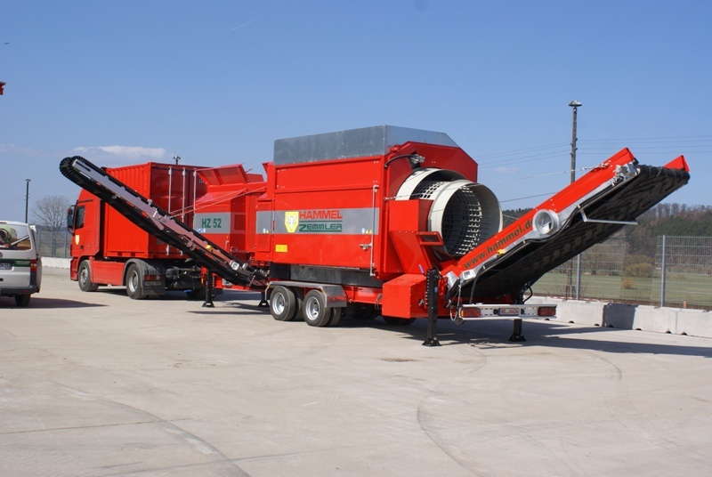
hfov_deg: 43.5
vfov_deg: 30.0
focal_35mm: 45
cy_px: 238
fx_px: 891
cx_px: 356
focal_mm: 30
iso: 100
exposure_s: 1/320
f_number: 9
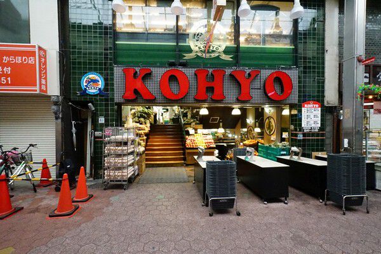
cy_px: 127
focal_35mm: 15
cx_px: 190
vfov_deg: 77.3
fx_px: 159
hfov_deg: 100.4
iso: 6400
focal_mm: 10
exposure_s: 1/60
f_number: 11
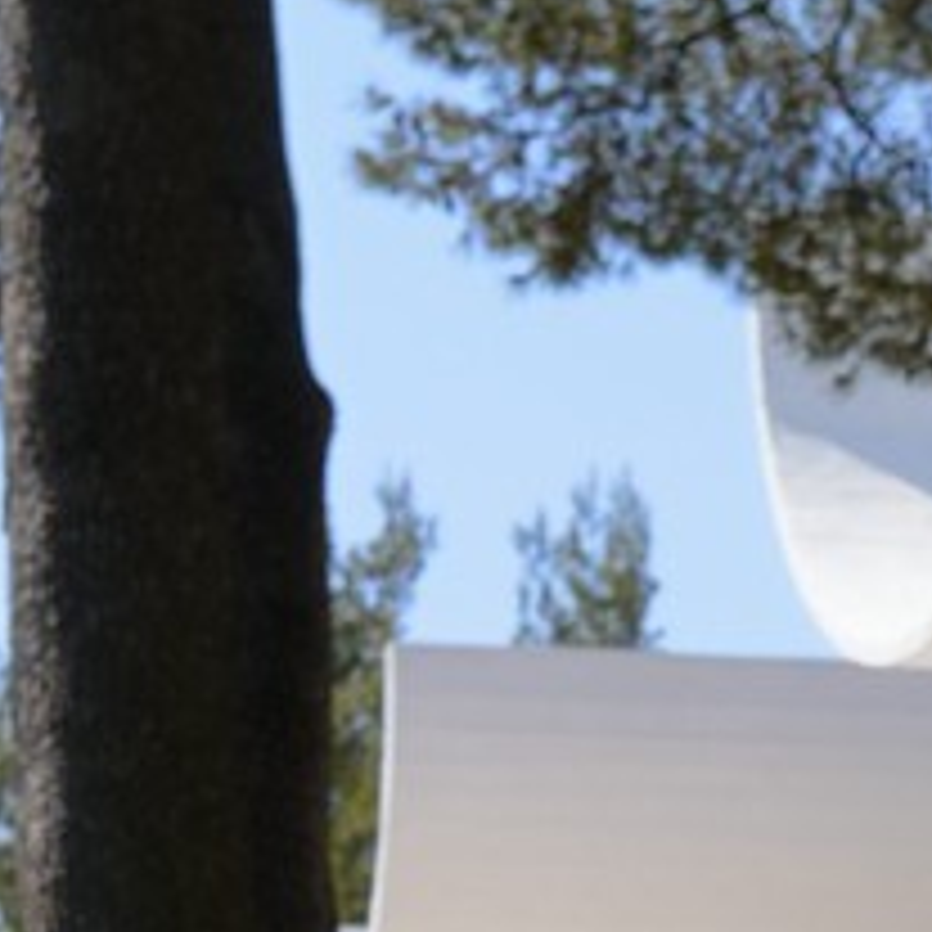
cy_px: 2782
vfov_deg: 3.7
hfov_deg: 3.8
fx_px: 14012
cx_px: 1022
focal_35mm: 460
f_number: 10
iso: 200
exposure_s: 1/200
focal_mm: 70
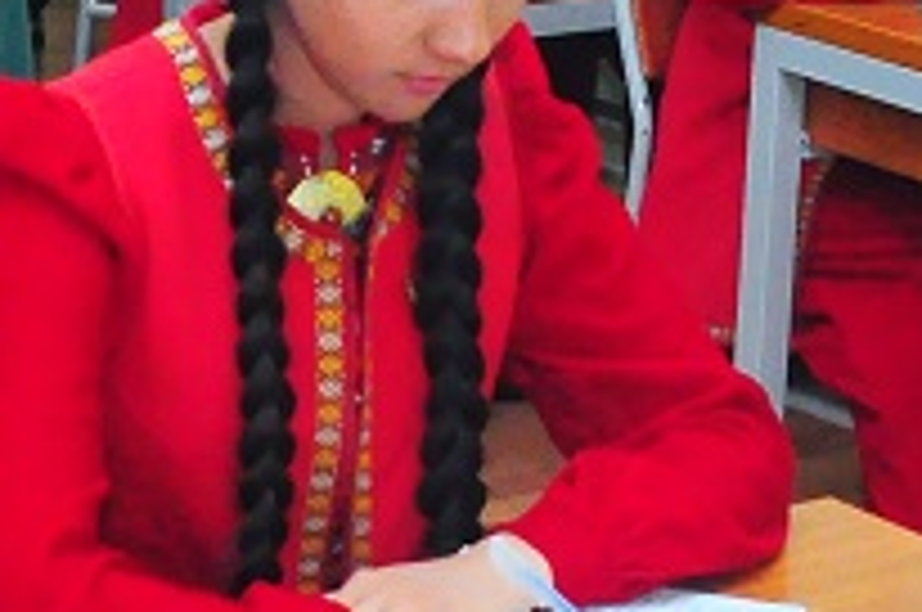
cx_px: 351
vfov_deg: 9.5
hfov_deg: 14.6
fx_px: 3605
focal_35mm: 141
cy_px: -216
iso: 1600
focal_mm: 18
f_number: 8
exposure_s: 1/50
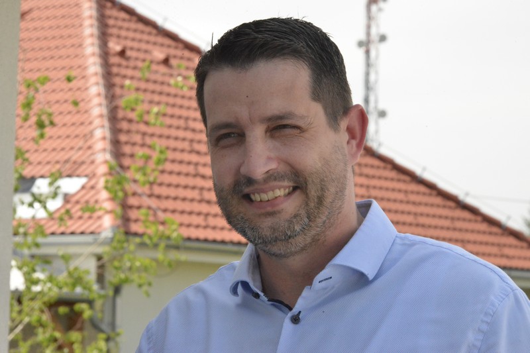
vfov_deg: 8.6
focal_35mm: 160
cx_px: 265
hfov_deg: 12.8
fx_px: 2355
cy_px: 176
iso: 6400
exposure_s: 1/1000
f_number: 16
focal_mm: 160
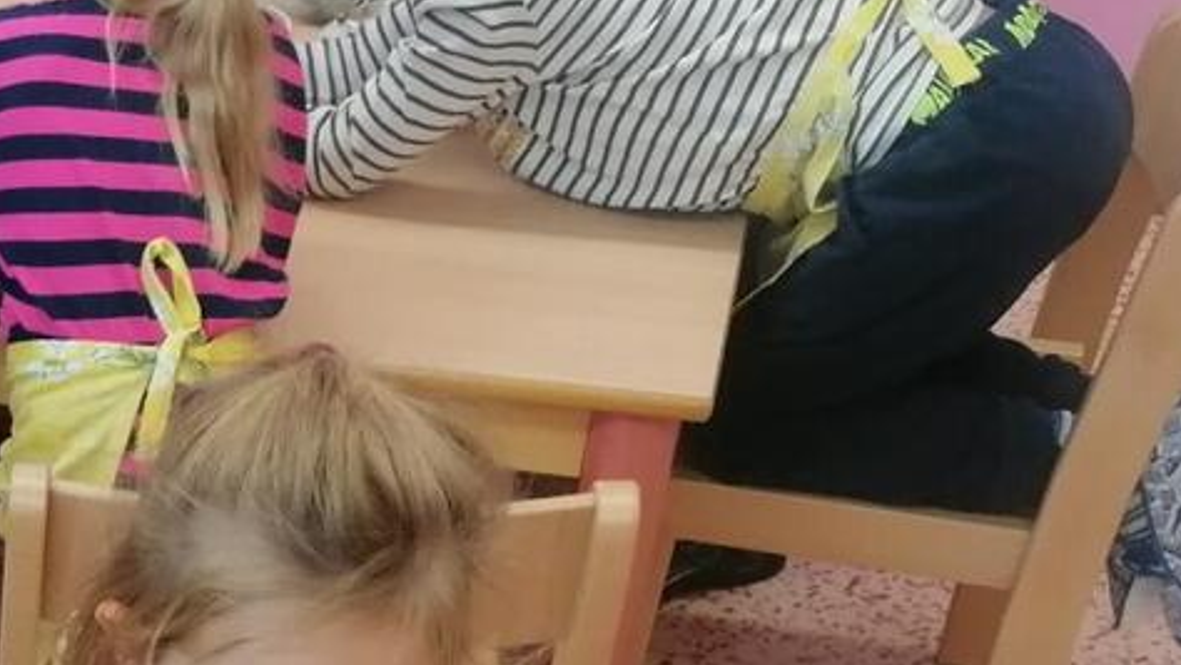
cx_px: -272
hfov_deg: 23.2
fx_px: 2600
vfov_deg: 13.7
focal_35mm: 83
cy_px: 1004
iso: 250
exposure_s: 1/100
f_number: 1.8
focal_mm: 4.75
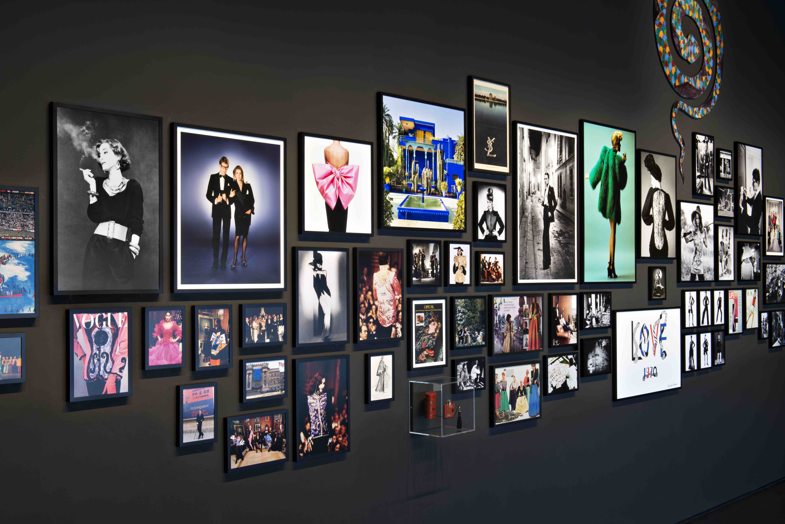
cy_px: 262
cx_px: 392
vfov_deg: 31.9
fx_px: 916
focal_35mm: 42
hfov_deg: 46.4
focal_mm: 42
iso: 250
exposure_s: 6
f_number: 14
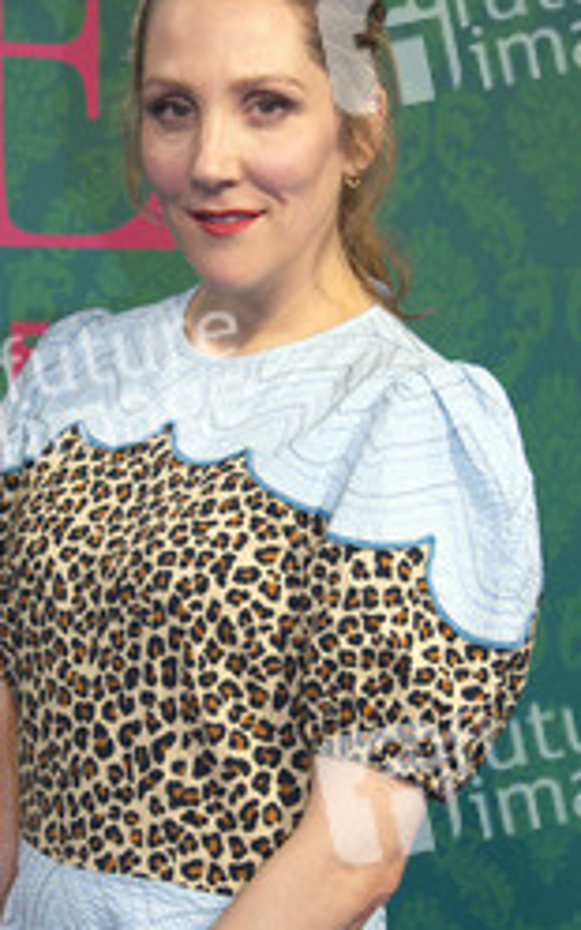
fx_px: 2913
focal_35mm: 115
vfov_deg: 18.1
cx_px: 169
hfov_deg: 11.4
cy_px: 589
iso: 1600
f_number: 5.6
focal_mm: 70
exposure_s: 1/250
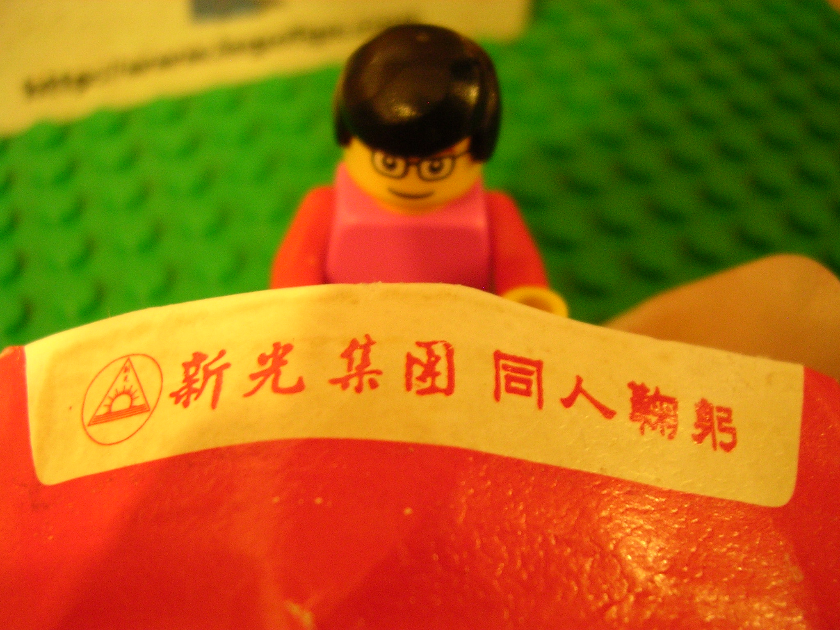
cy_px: 315
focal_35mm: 38
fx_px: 922
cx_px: 420
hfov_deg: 49.0
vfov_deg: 37.7
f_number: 2.8
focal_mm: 5.8
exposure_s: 1/3.6
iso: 264
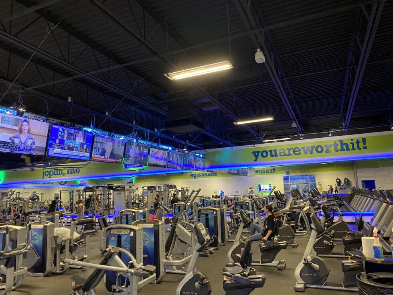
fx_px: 295
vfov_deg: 53.1
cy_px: 148
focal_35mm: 26
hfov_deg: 67.3
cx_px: 196
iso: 400
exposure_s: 1/40
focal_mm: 4.25
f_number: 1.8
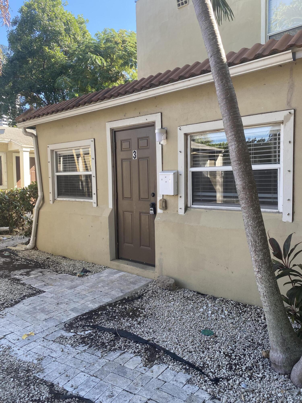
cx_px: 151
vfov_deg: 67.3
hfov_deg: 53.1
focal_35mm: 26
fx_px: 302
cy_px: 202
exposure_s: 1/247
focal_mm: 4.25
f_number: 1.8
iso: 32
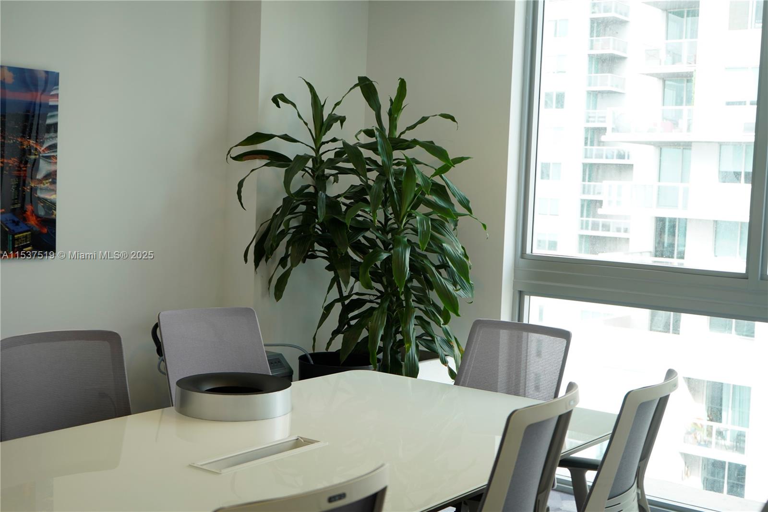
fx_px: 981
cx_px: 384
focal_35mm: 46
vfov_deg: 29.2
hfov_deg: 42.8
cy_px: 256
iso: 200
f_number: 4.5
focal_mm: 46
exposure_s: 1/60
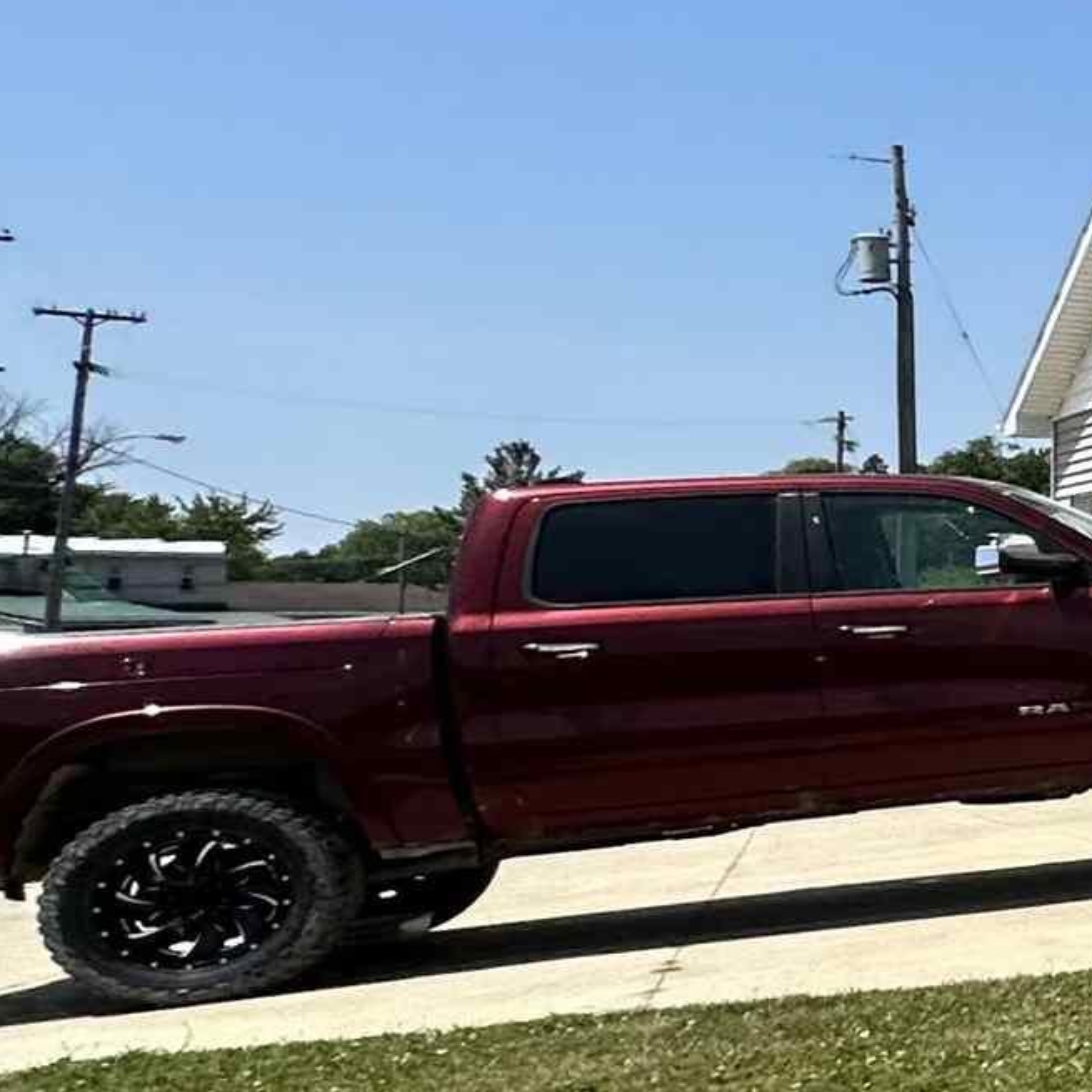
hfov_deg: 16.3
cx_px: 2476
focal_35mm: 58
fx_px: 2070
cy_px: 518
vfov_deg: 29.5
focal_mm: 2.22
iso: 50
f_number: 2.2
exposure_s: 1/1795
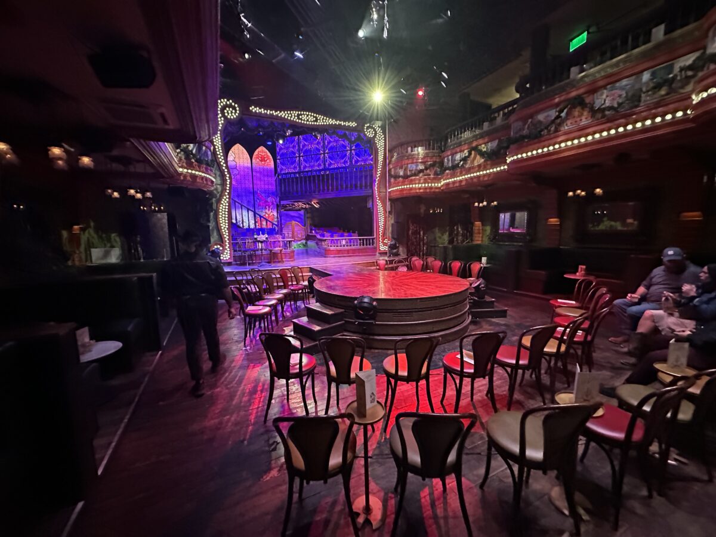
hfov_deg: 102.1
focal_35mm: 14
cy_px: 268
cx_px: 358
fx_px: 290
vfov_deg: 85.7
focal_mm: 2.22
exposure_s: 1/48
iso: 1250
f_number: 2.2
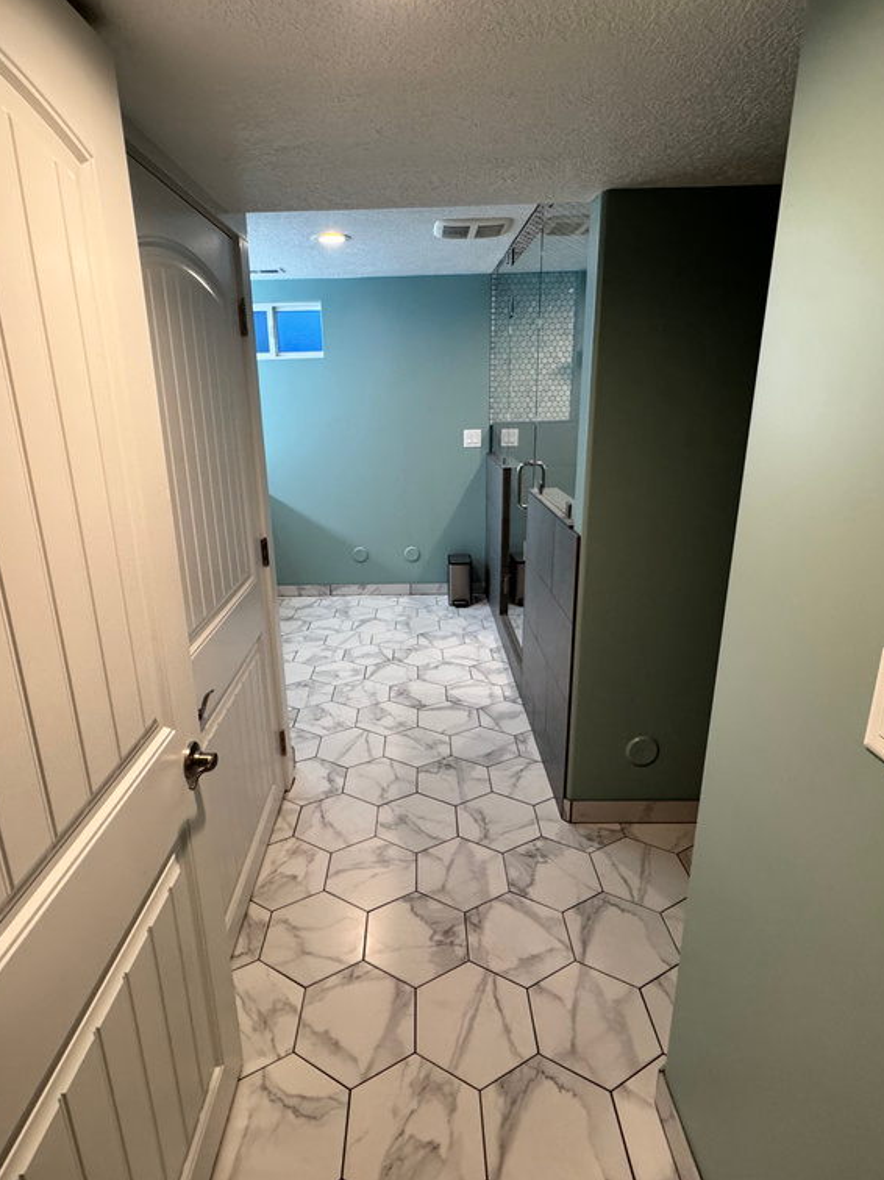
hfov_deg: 68.6
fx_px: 647
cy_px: 581
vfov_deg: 84.7
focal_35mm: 19
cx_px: 406
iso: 320
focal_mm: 2.22
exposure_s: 1/120
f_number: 2.2
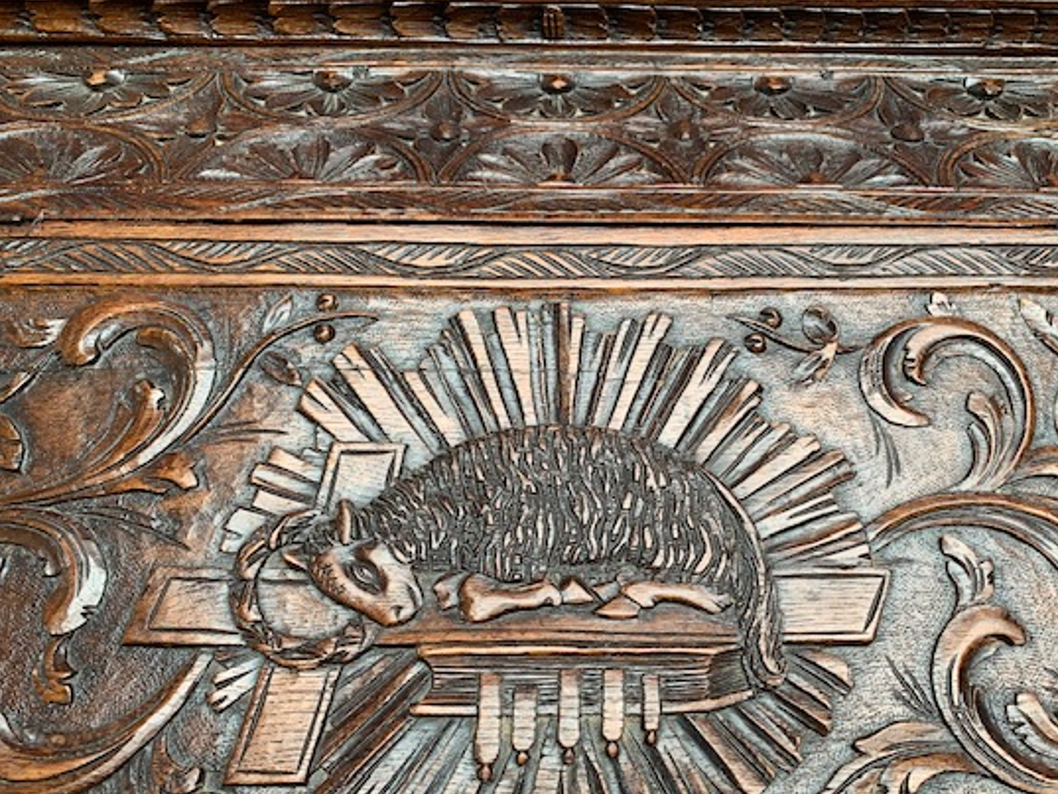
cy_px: 457
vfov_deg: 45.3
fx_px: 948
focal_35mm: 31
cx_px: 593
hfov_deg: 58.2
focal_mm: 4.25
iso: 50
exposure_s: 1/50
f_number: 1.8
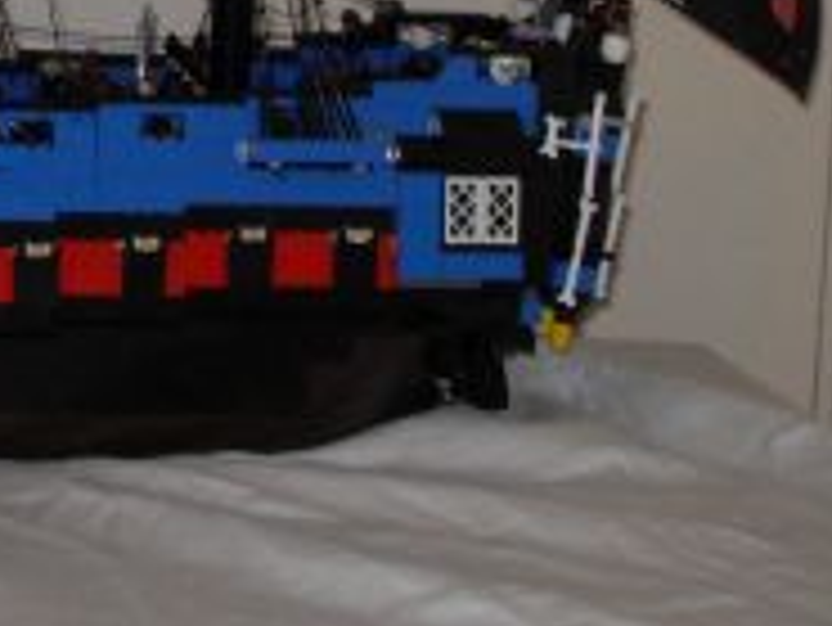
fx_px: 3078
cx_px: -418
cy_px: -419
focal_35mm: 128
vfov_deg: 11.0
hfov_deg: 14.4
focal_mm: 6.3
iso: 100
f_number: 2.8
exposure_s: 1/45
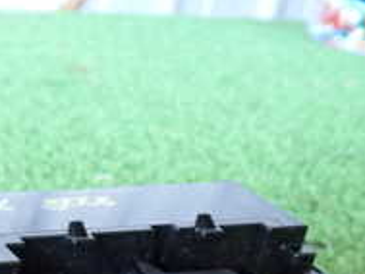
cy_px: 336
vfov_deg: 15.0
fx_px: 1002
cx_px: -199
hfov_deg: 18.1
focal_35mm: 95
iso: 250
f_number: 2.3
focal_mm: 5.4
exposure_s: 1/30
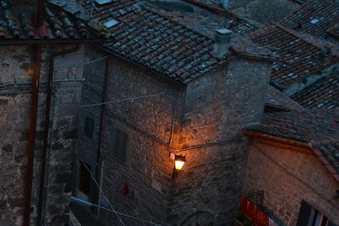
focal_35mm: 76
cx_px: 101
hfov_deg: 26.5
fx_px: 713
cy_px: 113
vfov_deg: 18.0
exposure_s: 1/80
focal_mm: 35
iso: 800
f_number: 2.5
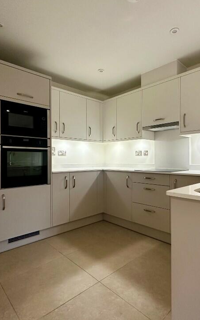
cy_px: 160
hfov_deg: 56.6
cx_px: 124
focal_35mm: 21
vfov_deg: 82.3
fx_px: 183
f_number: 2.2
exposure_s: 1/100
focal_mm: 2.22
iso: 200
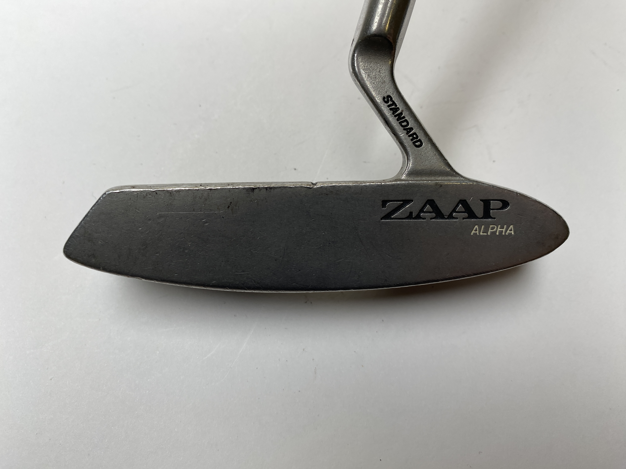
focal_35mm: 26
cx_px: 313
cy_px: 234
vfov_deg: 53.1
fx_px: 470
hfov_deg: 67.3
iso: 32
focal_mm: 4.25
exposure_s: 1/184
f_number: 1.8
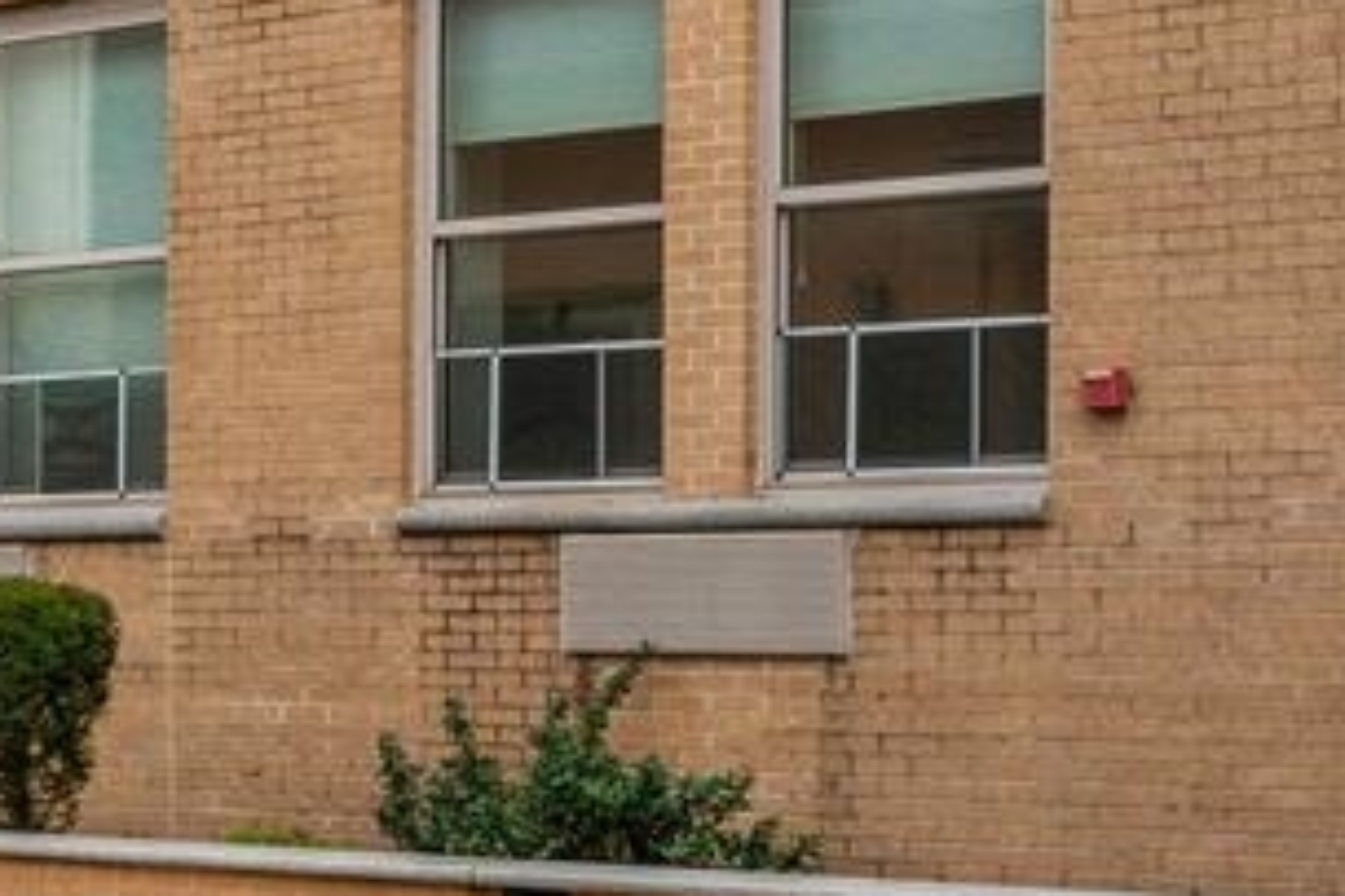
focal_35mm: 104
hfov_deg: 17.9
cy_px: 850
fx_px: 3883
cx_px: -551
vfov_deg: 13.0
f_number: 11
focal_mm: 31
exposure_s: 1/125
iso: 200
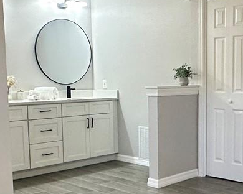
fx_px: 403
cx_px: 156
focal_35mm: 56
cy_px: 127
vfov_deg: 27.0
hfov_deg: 33.4
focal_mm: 2.22
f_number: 2.2
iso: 200
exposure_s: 1/120
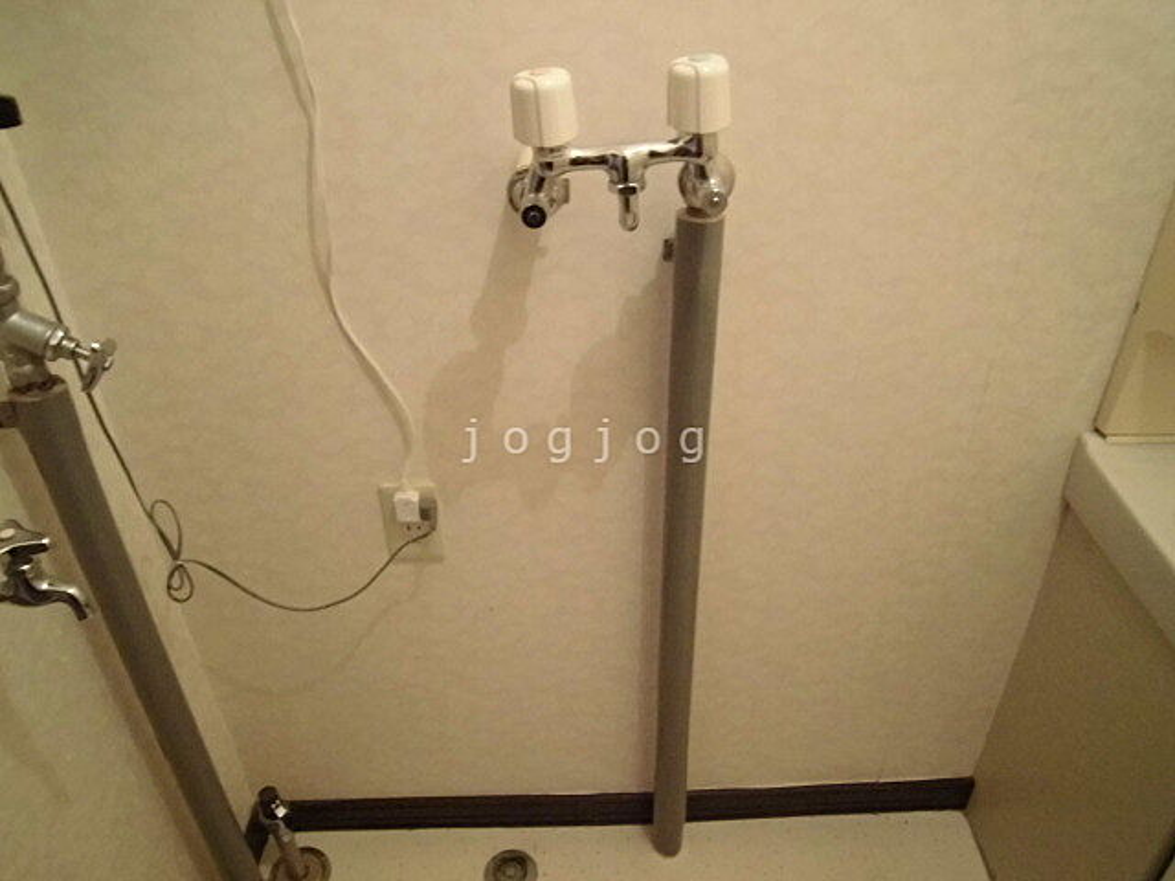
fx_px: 883
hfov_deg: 67.3
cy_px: 440
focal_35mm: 26
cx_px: 588
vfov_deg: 53.1
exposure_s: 1/60
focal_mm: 4.7
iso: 800
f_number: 2.8
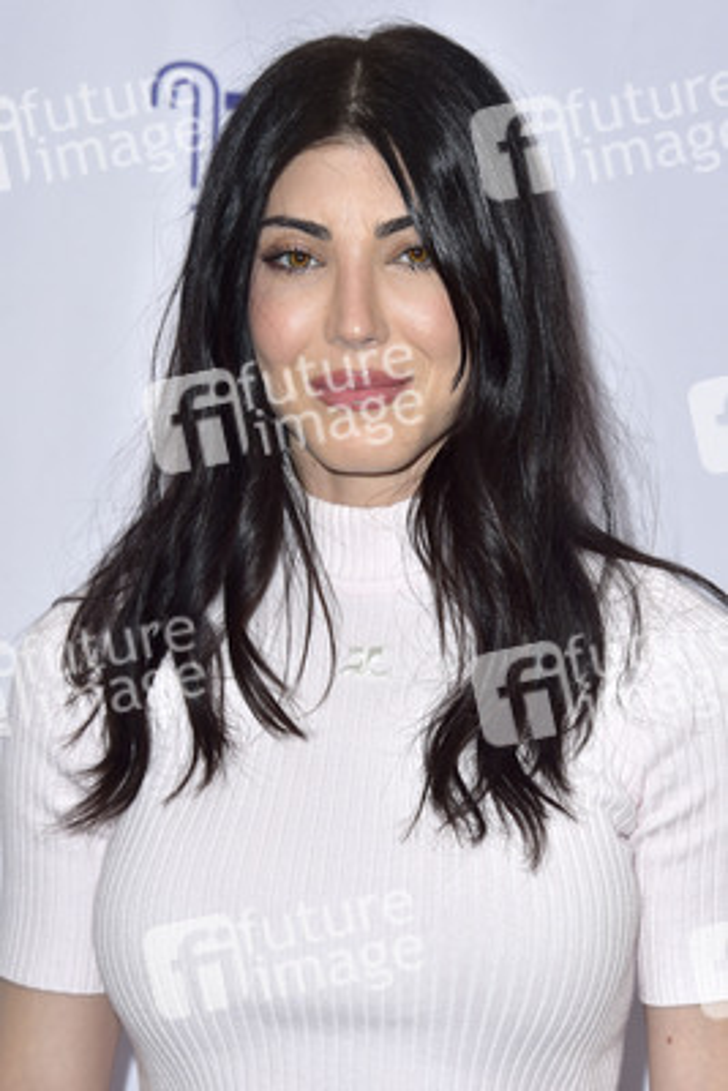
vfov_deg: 17.6
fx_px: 3515
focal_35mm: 116
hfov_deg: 11.8
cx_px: 364
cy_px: 546
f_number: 6.3
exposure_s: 1/250
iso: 400
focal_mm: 116
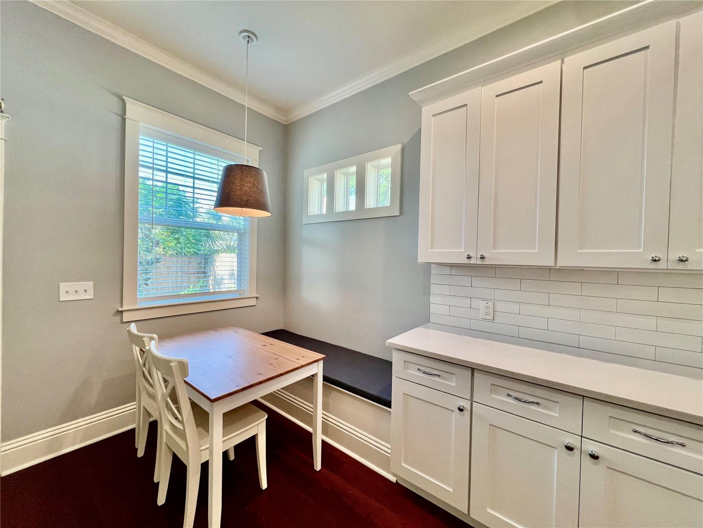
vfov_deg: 89.9
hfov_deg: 106.2
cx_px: 352
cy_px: 264
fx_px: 264
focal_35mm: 13
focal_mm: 1.57
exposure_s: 1/120
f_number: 1.8
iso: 125
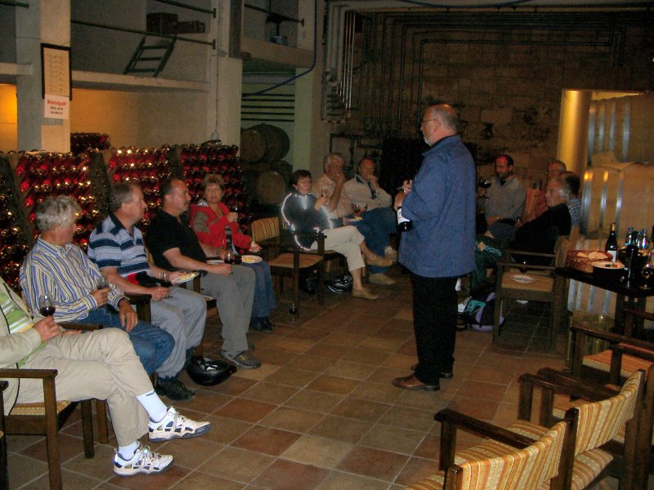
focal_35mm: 35
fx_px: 661
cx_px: 327
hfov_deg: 52.6
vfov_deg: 40.7
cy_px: 245
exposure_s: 1/40
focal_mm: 5.8
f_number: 2.6
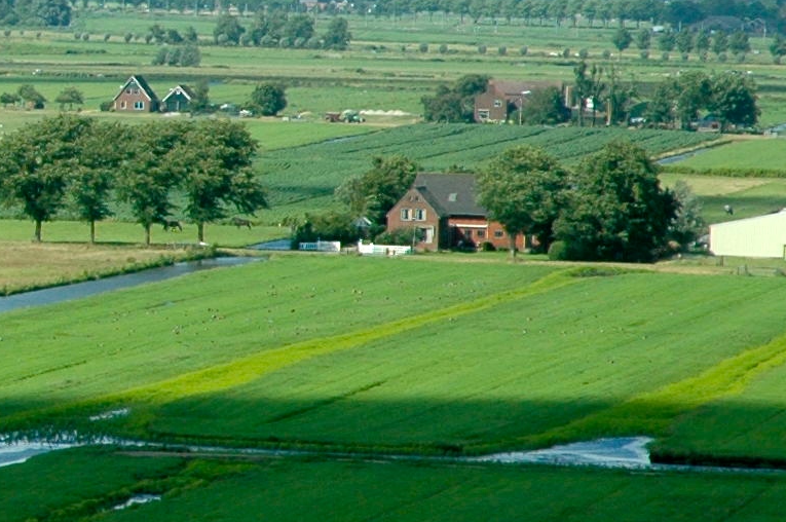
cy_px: 95
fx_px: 9006
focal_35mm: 413
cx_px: -718
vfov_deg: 3.3
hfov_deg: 4.9
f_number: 9
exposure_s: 1/320
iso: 200
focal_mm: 70
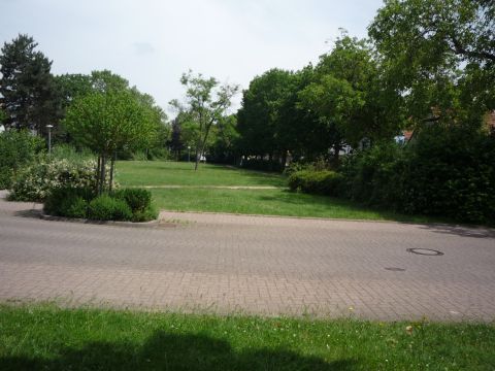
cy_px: 186
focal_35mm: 32
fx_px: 458
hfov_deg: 56.8
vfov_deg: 44.2
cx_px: 248
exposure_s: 1/400
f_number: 5.6
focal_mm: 5.2
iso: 100
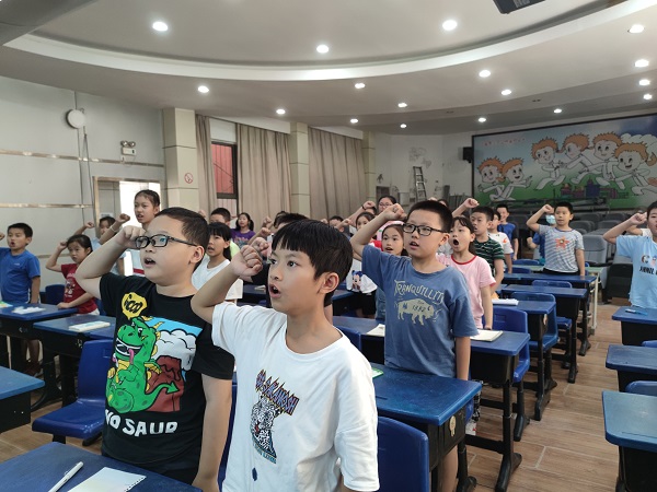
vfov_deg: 56.8
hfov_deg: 71.6
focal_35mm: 24
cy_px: 246
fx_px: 456
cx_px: 328
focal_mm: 6.72
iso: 429
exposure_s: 1/120
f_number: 1.69
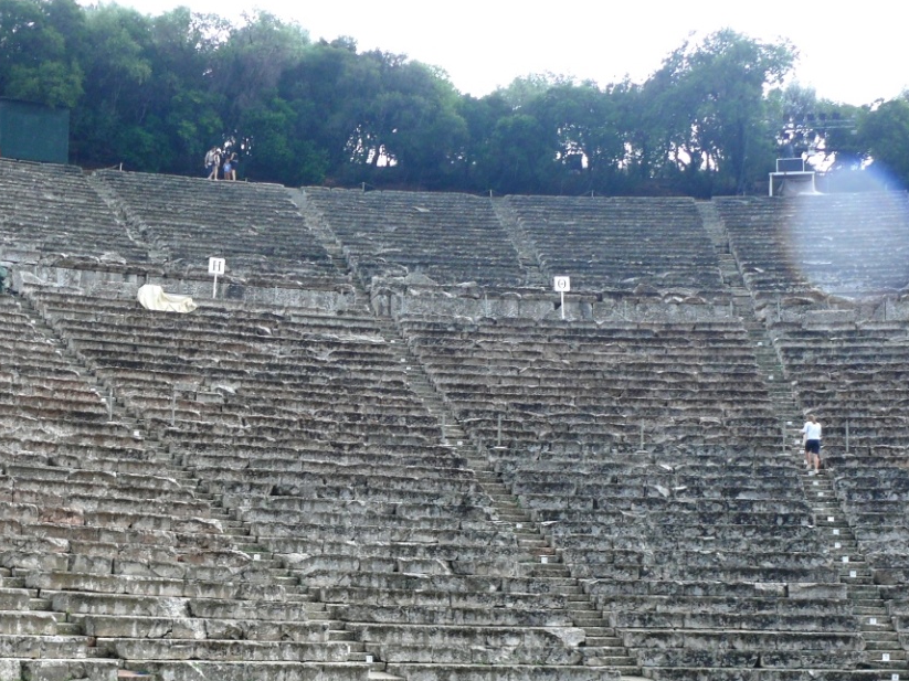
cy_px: 579
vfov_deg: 23.9
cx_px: 316
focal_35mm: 60
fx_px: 1575
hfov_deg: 32.0
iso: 100
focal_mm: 7.4
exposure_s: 1/50
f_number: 2.8
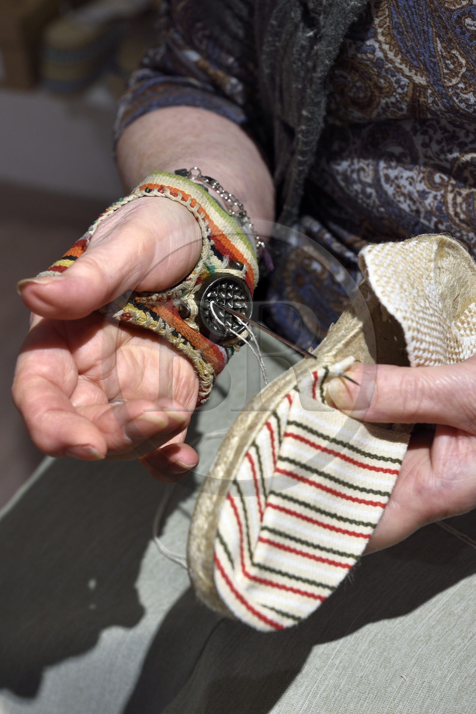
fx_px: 1111
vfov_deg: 35.6
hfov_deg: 24.2
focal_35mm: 56
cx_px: 238
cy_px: 357
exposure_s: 1/15
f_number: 7.1
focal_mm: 56
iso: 800
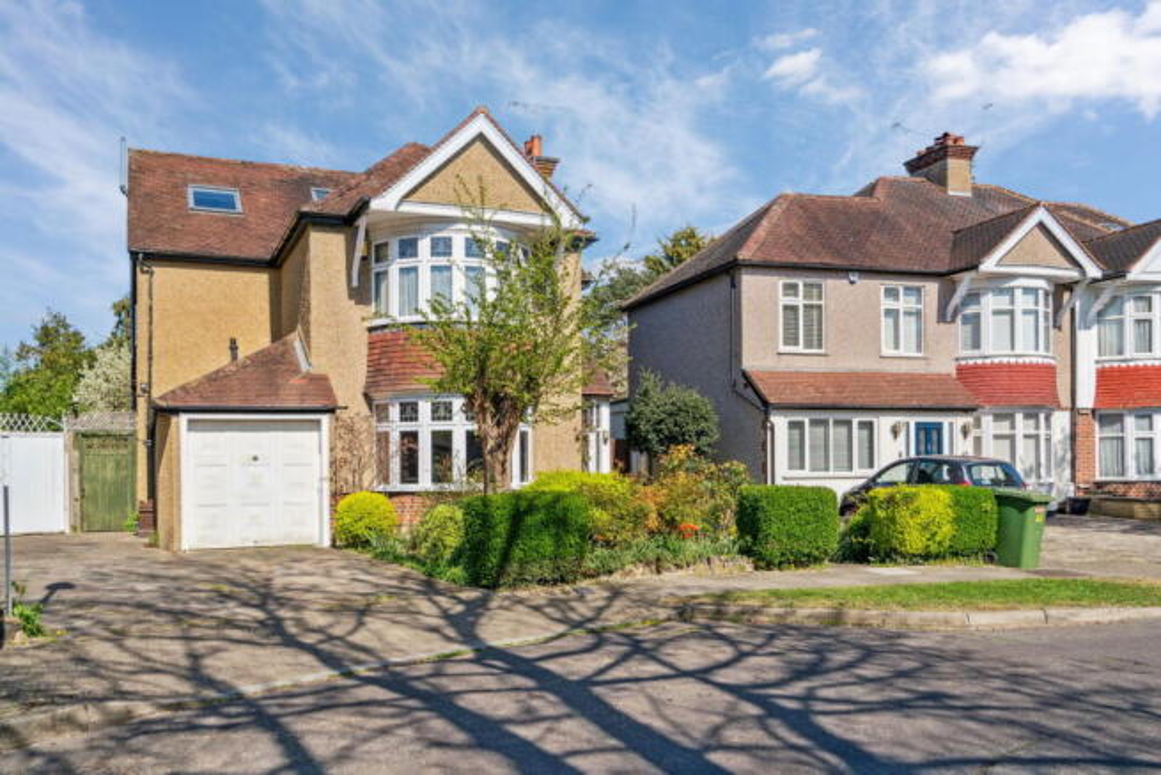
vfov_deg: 46.4
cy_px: 388
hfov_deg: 65.5
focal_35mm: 28
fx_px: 903
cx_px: 580
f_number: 8
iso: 640
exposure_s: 1/1250
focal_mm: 28
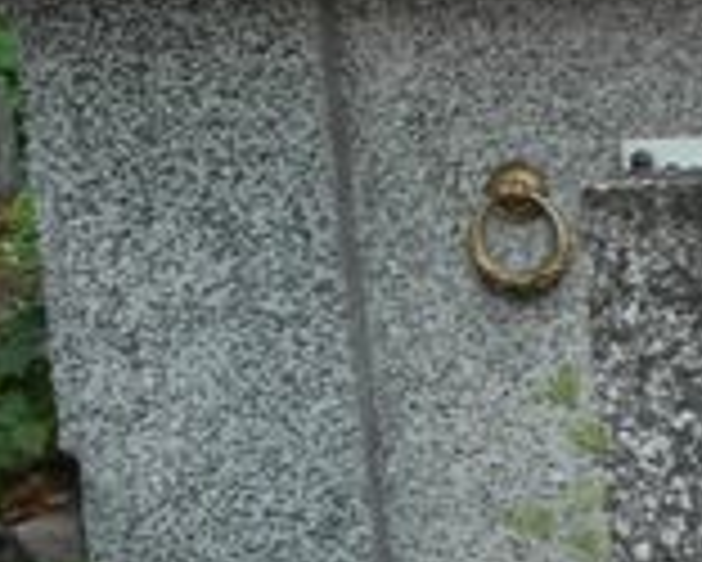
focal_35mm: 196
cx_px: 1422
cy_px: 899
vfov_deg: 7.7
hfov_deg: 9.2
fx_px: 4075
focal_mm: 10.6
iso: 80
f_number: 4.6
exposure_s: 1/180
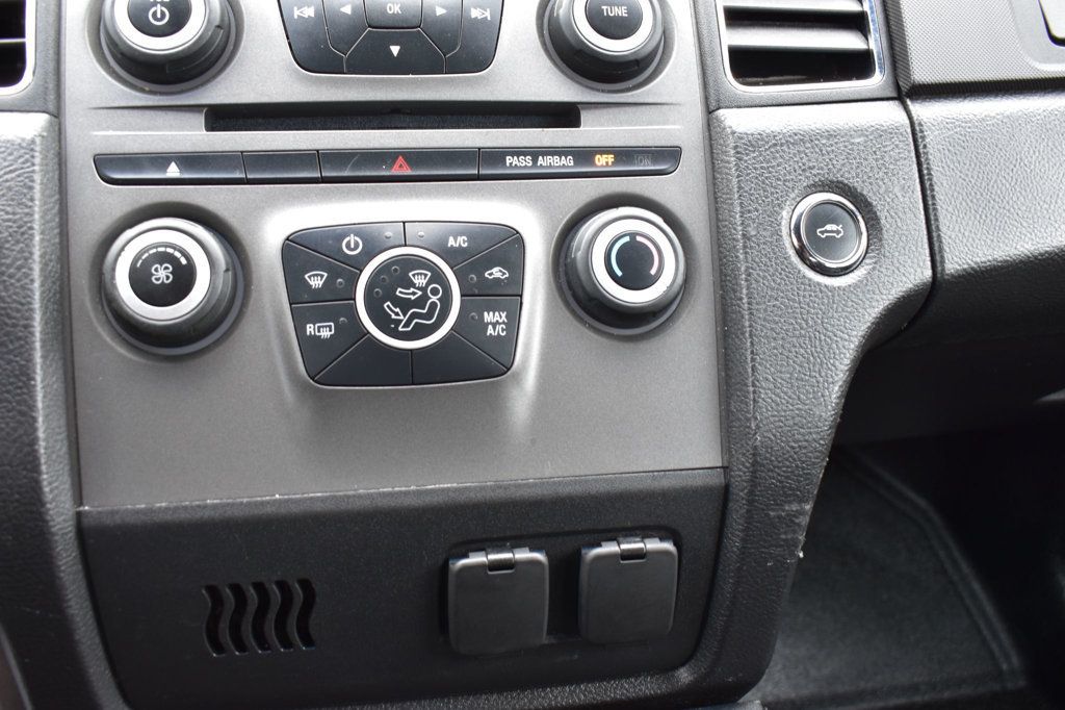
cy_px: 355
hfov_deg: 57.2
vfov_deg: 39.9
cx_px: 532
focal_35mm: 33
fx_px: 976
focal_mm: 22
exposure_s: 1/20
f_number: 6.3
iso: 400
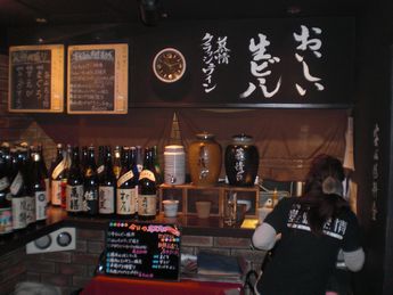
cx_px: 196
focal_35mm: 38
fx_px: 432
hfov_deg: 49.0
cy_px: 148
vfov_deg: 37.7
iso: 200
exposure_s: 1/30
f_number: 3.1
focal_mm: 6.3
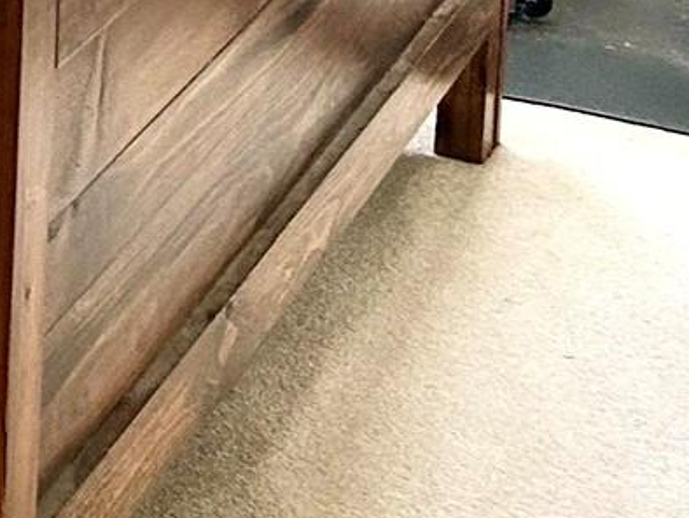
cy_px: -618
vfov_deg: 10.0
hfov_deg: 13.3
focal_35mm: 135
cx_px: -500
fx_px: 2689
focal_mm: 5.7
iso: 160
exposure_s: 1/60
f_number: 1.5
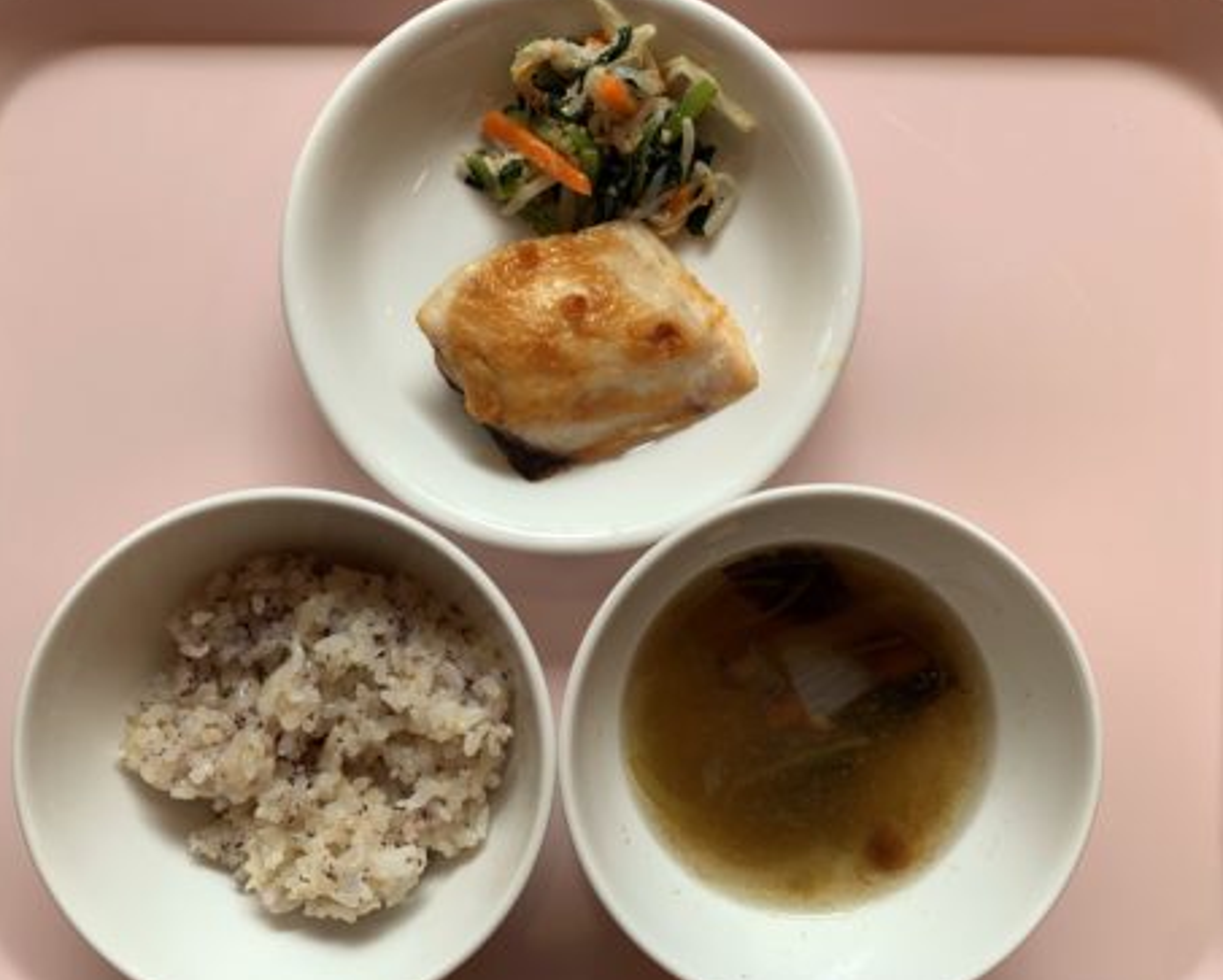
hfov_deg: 62.1
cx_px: 578
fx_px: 1014
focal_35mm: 28
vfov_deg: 51.6
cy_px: 487
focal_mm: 4.25
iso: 25
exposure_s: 1/93
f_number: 1.8
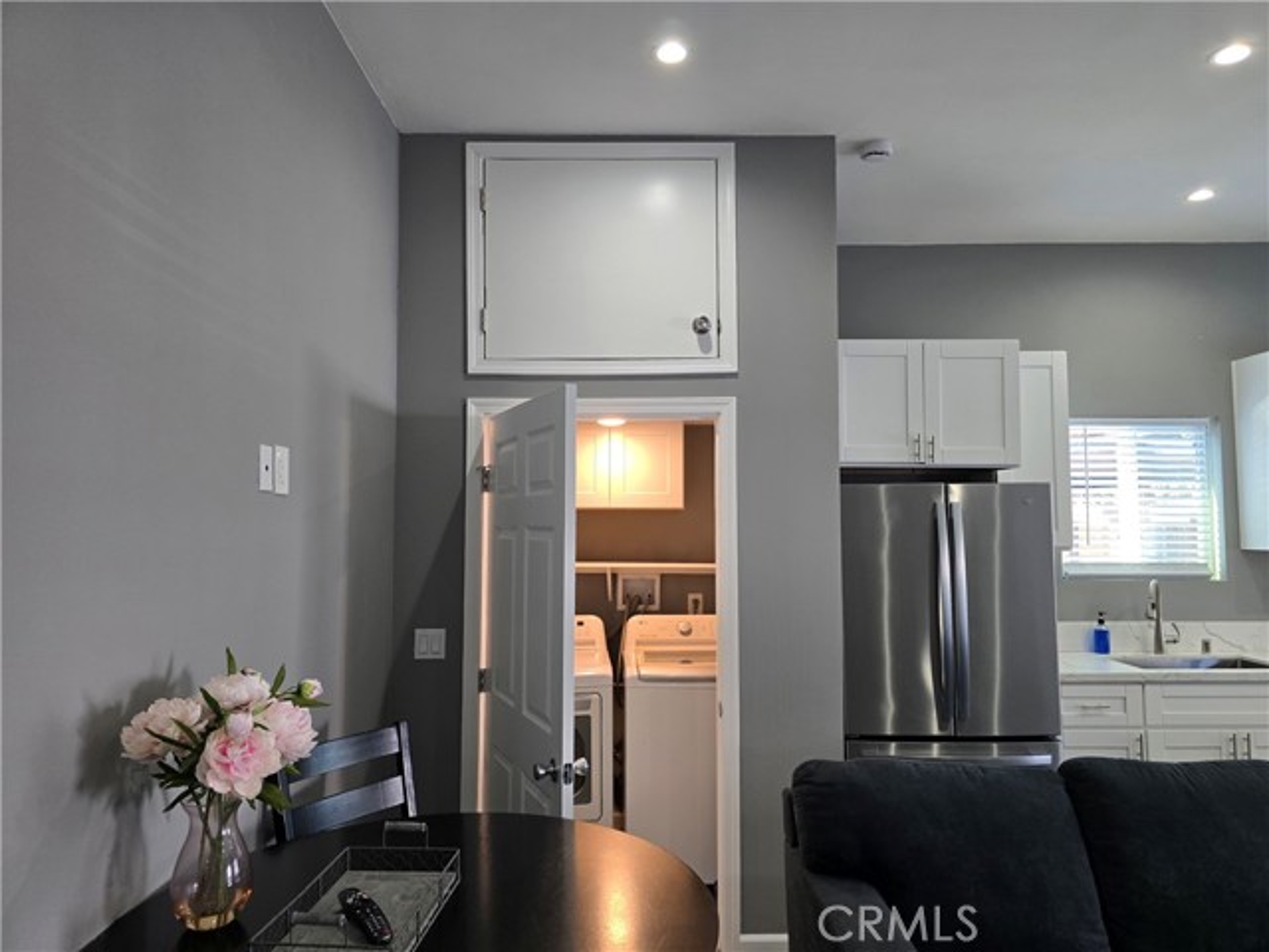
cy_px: 476
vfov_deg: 58.9
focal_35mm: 23
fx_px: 843
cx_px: 634
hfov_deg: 73.9
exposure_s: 1/120
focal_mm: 6.3
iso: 125
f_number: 1.7
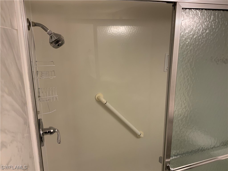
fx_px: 191
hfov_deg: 61.7
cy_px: 86
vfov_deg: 48.2
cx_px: 114
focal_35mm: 29
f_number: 1.8
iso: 64
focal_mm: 3
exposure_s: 1/60
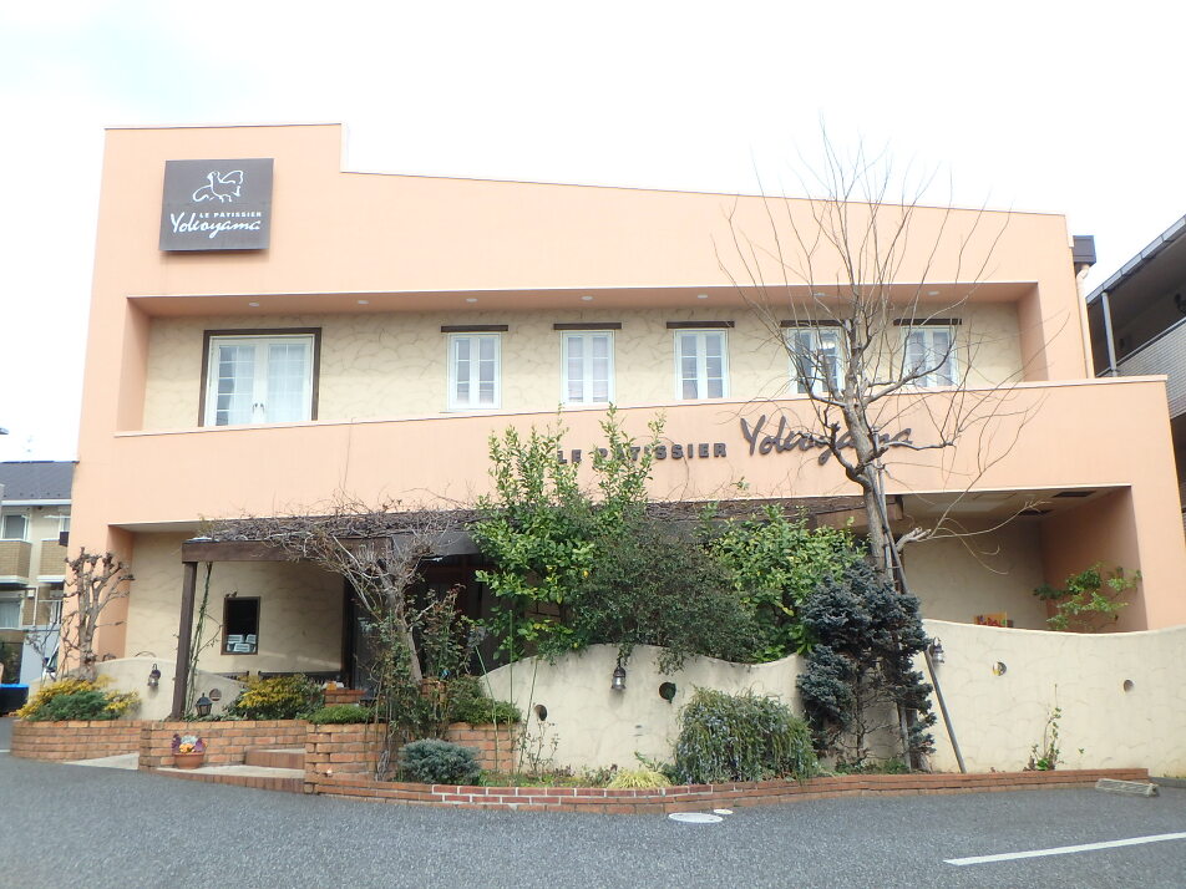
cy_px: 444
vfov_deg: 41.8
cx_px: 593
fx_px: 1165
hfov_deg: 54.0
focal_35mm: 34
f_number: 4.9
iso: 125
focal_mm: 6
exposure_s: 1/250
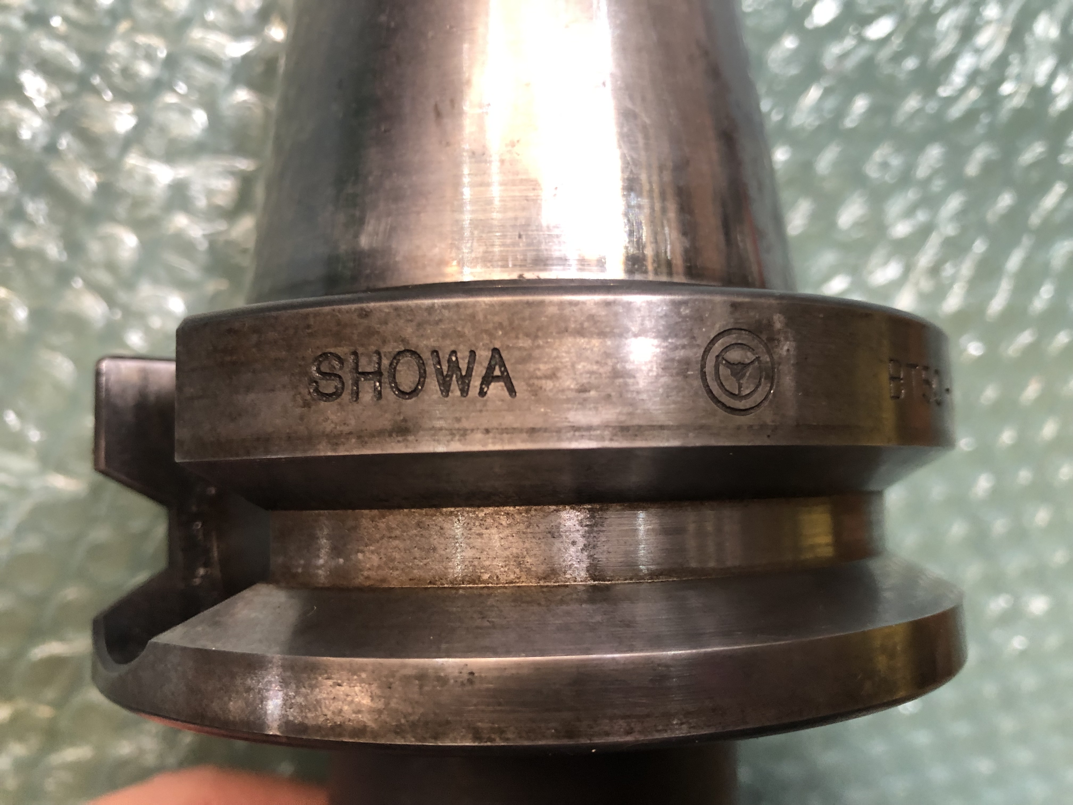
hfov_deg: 63.4
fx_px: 868
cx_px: 536
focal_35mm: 28
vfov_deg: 49.7
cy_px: 402
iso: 50
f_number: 1.8
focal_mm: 3.99
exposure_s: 1/15
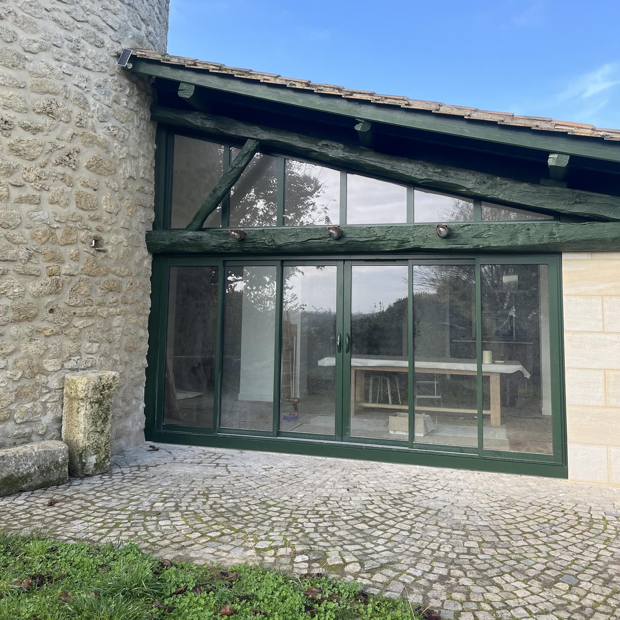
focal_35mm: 31
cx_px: 312
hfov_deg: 52.5
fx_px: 628
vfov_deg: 52.1
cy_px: 239
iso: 50
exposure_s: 1/1086
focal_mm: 5.1
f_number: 1.6
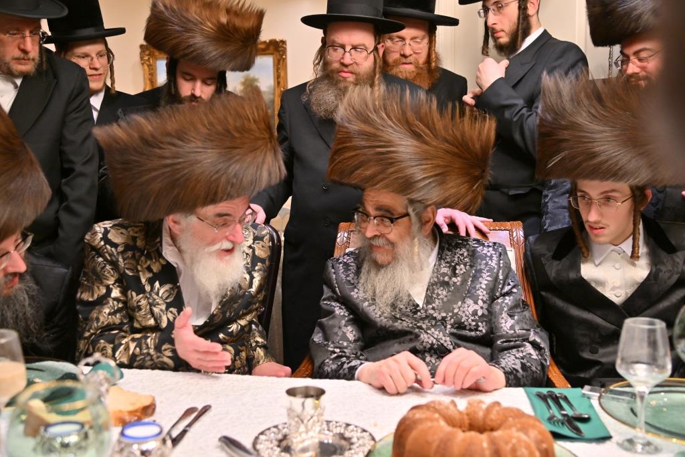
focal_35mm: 38
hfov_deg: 50.7
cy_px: 228
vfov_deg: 35.1
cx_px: 342
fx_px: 723
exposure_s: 1/160
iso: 1000
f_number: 4
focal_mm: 38
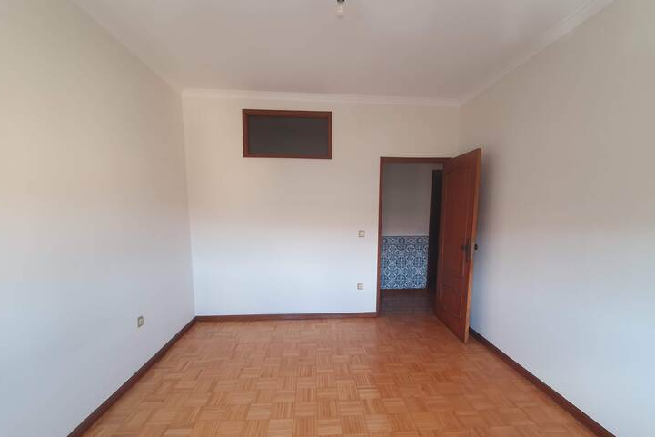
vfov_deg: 77.1
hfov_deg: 100.4
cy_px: 242
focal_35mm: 15
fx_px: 273
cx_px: 328
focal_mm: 1.8
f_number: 2.2
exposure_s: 1/50
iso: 125
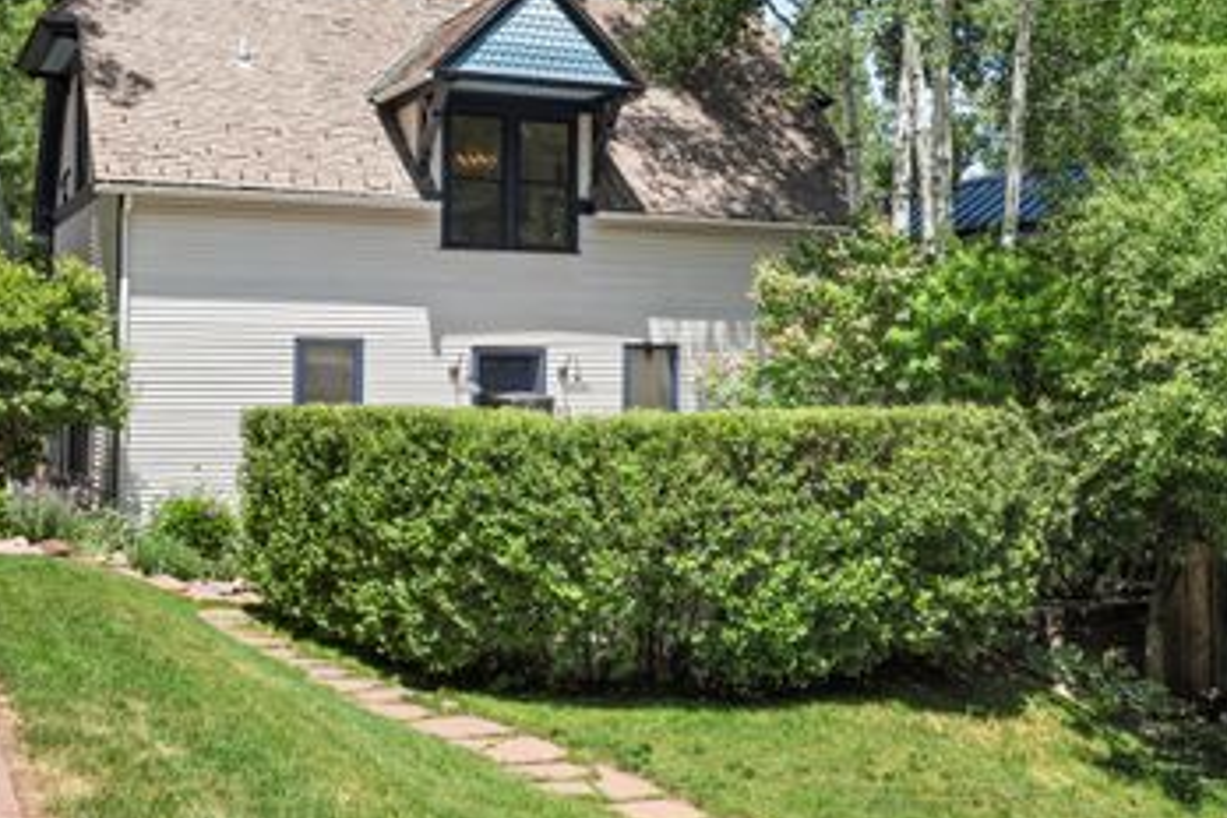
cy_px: 316
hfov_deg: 42.6
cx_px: 702
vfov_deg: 29.2
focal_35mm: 46
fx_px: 1568
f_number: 8
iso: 250
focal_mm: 32
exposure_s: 1/250
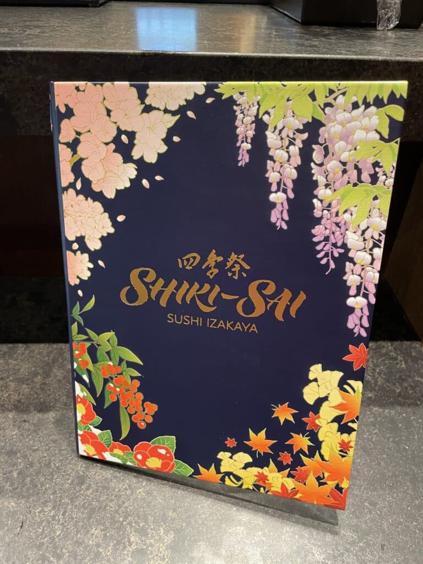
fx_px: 424
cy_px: 282
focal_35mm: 26
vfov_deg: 67.3
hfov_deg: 53.1
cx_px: 212
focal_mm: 4.2
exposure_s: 1/51
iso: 320
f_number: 1.6
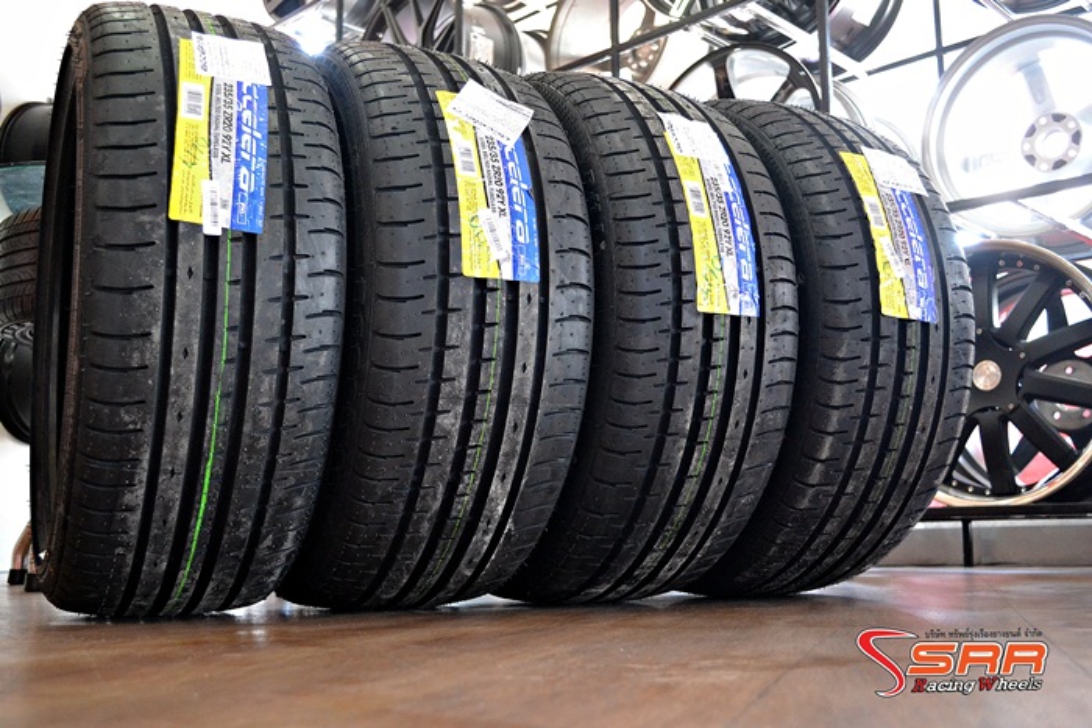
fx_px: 1183
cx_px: 546
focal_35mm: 39
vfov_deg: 34.2
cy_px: 364
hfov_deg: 49.5
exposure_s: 1/30
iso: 3200
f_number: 4.2
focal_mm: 26
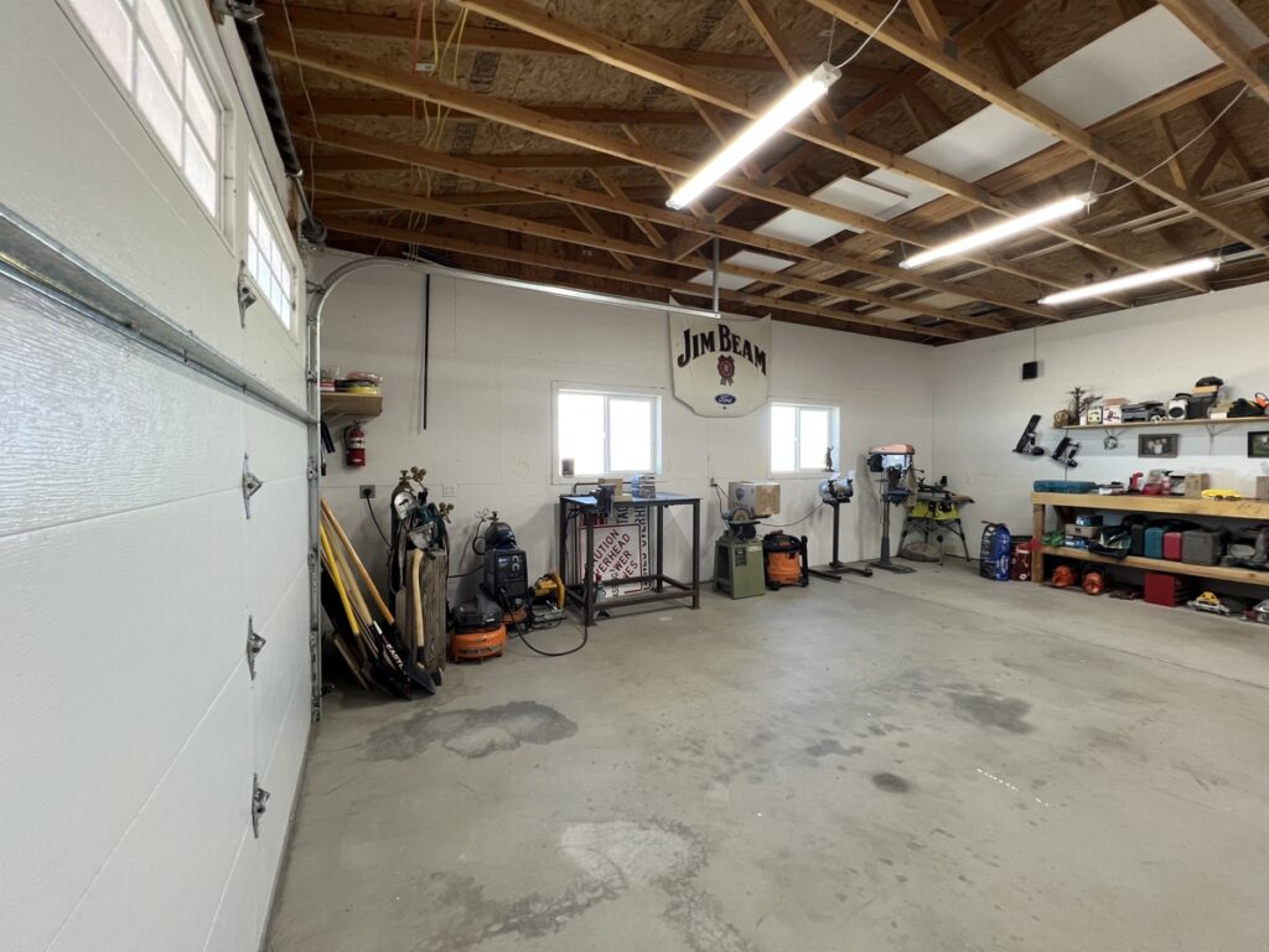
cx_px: 634
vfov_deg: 89.9
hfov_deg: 106.2
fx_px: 477
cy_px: 476
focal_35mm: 13
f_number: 1.8
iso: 125
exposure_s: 1/60
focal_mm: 1.57
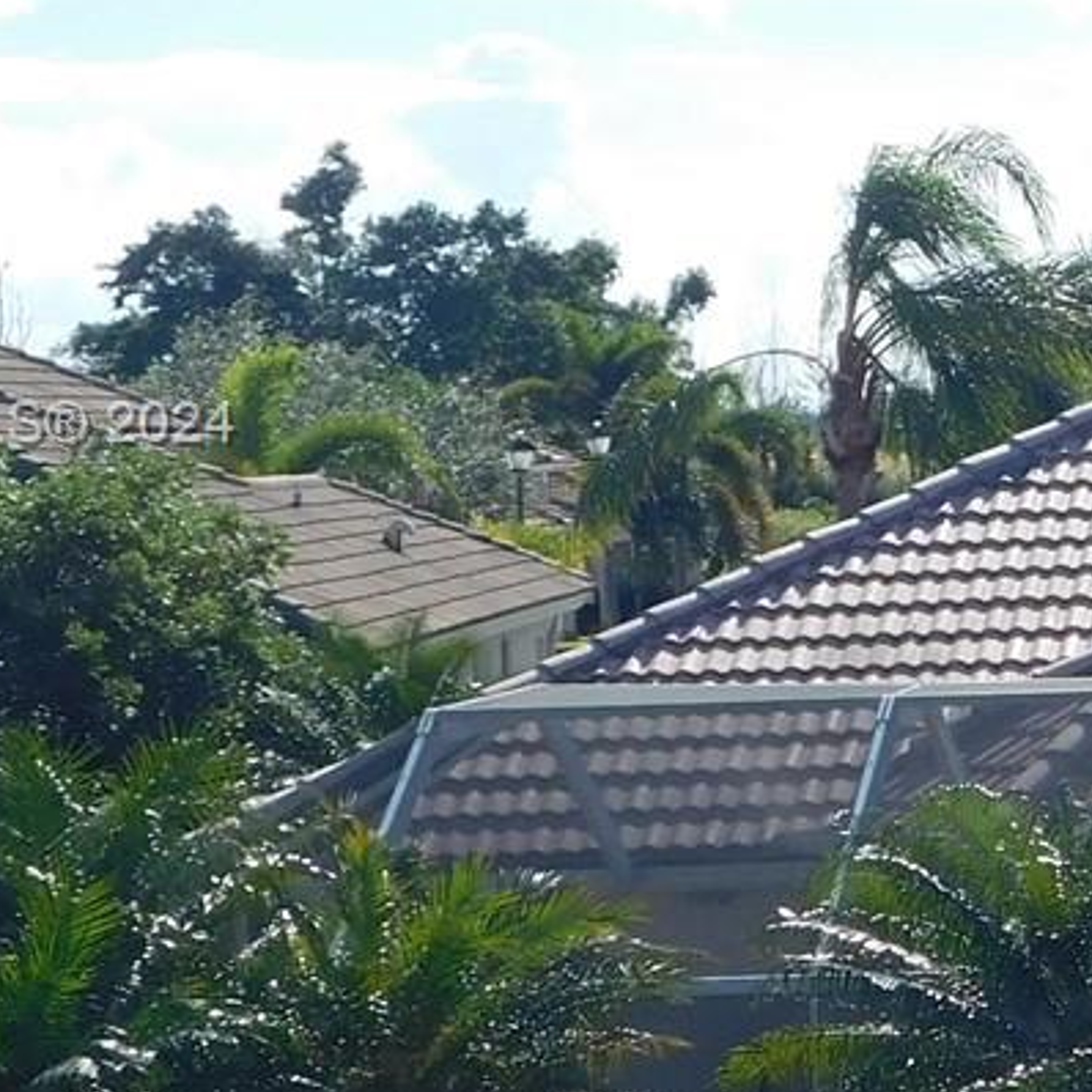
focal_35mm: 128
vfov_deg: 13.6
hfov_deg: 13.0
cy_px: 429
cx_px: 1553
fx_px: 4568
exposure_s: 1/400
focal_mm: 6.3
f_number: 7
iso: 125
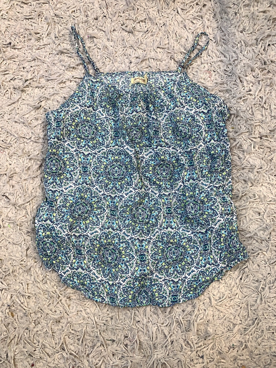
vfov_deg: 67.3
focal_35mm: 26
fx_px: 276
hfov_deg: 53.1
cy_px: 184
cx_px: 138
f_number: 1.8
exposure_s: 1/100
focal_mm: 4.25
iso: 40
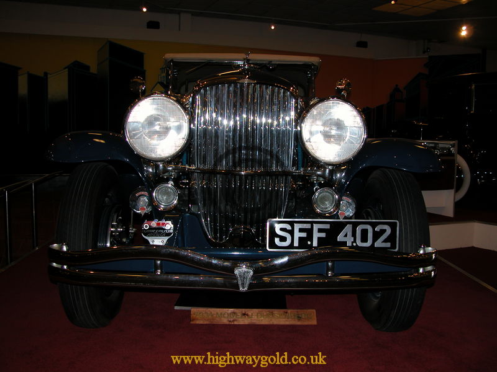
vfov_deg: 40.7
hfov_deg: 52.6
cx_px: 248
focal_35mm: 35
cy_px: 186
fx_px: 503
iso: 100
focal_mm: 8.9
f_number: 2.8
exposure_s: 1/60
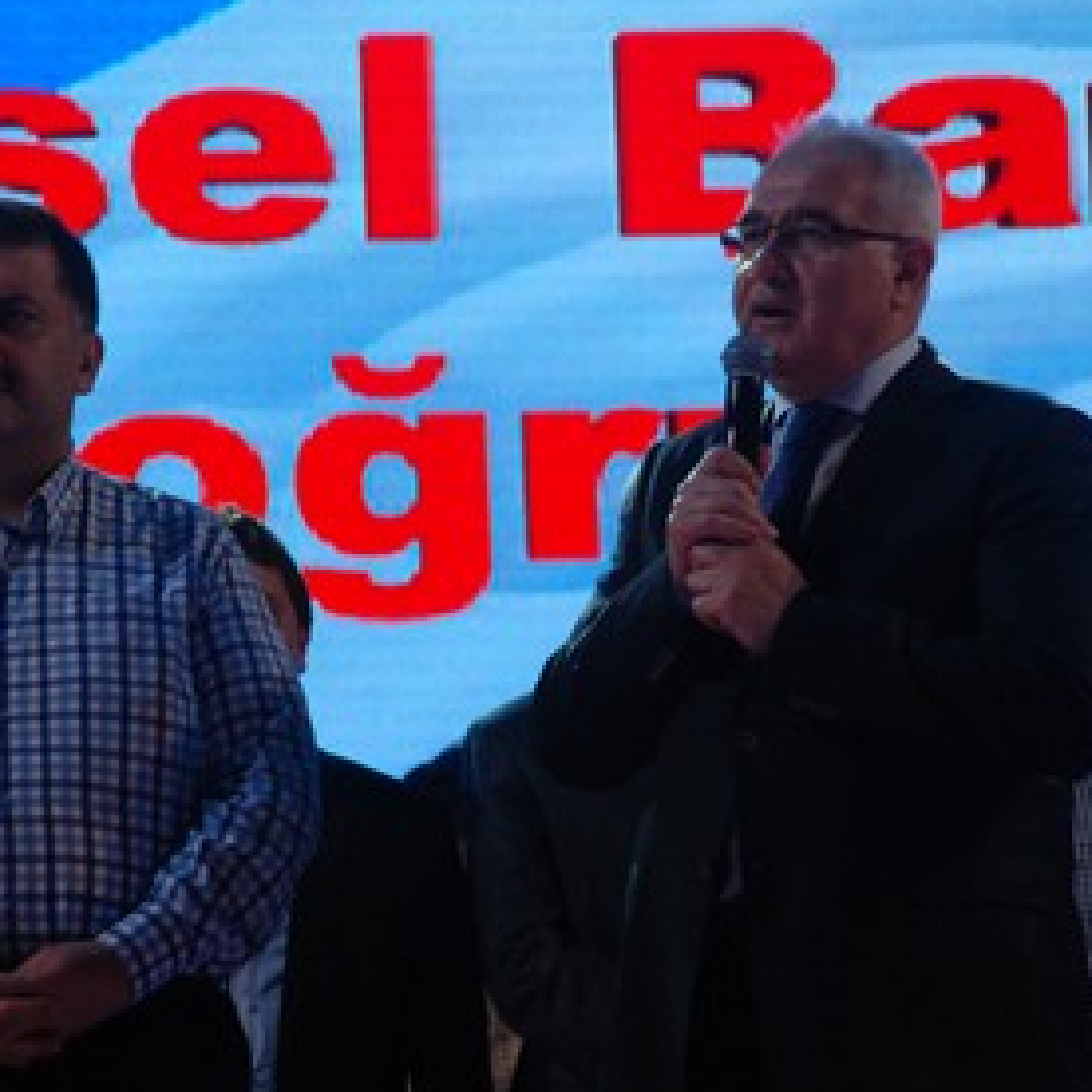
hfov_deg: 6.2
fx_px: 10018
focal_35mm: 281
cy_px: 542
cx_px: 534
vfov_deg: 6.2
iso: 800
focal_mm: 135
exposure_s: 1/160
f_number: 5.6
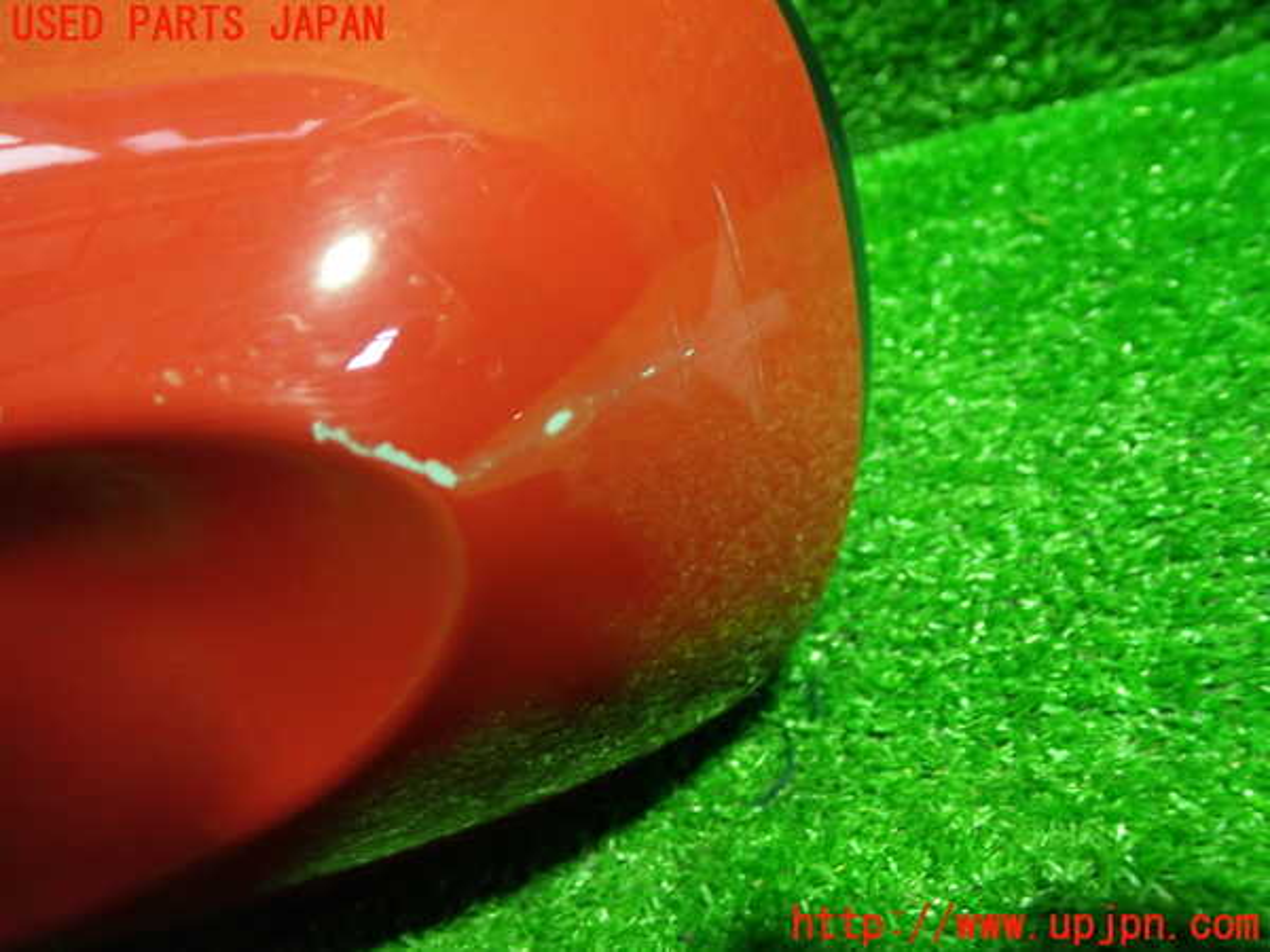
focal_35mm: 30
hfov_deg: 60.0
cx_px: 635
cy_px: 476
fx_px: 1101
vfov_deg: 46.8
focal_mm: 5.4
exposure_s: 1/30
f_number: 2.3
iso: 500
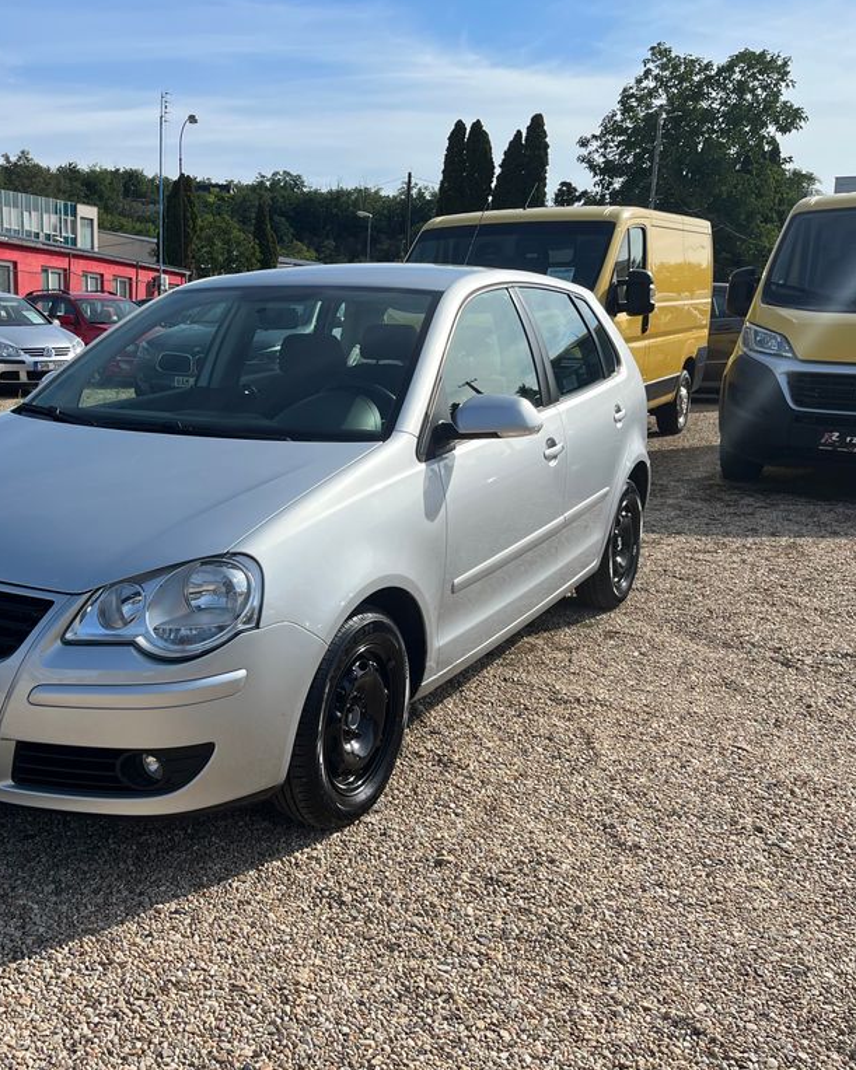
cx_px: 210
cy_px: 534
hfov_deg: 42.0
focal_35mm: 34
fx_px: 1077
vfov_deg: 52.8
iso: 50
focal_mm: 5.1
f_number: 1.6
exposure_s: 1/3215
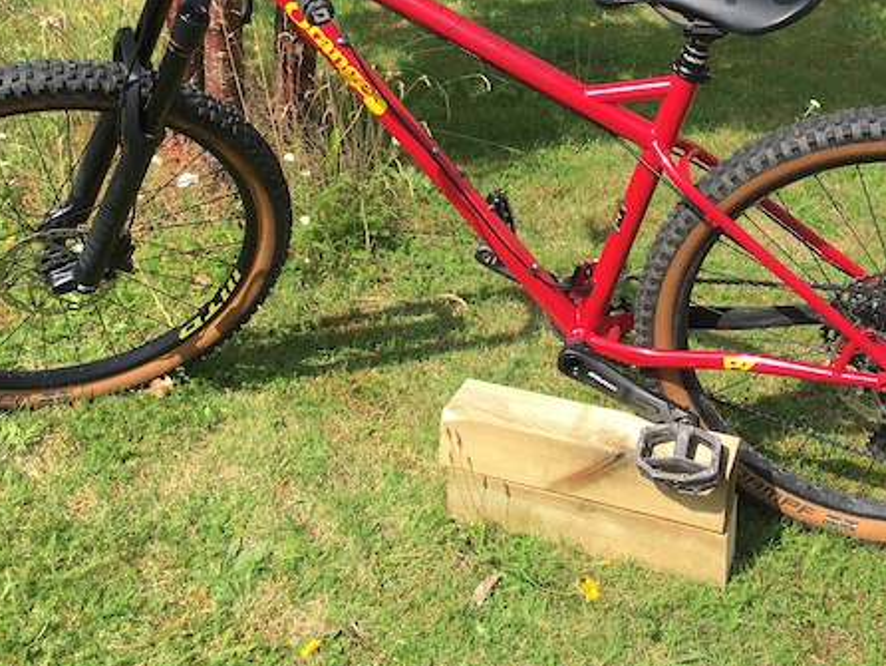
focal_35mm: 52
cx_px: 509
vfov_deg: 27.4
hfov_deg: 36.7
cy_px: 115
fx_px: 1332
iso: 25
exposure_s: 1/845
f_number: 2.2
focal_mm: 4.15
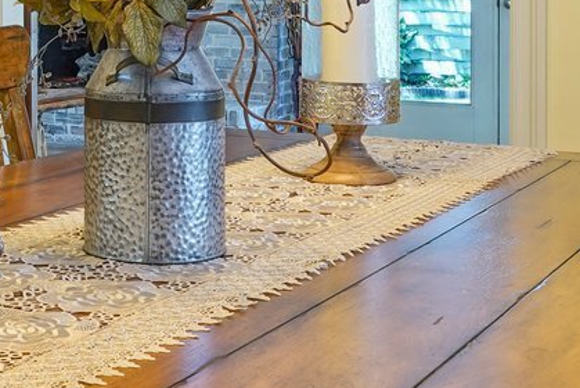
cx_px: 60
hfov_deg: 23.8
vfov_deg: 16.1
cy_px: -6
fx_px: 1338
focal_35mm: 83
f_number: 9
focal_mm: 17
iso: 500
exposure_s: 1/2
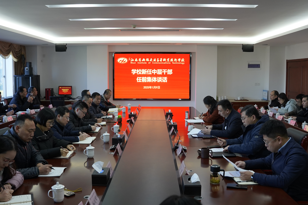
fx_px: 308
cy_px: 102
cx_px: 154
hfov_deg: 53.1
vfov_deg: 36.9
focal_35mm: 36
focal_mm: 24
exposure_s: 1/160
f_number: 4
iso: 1250
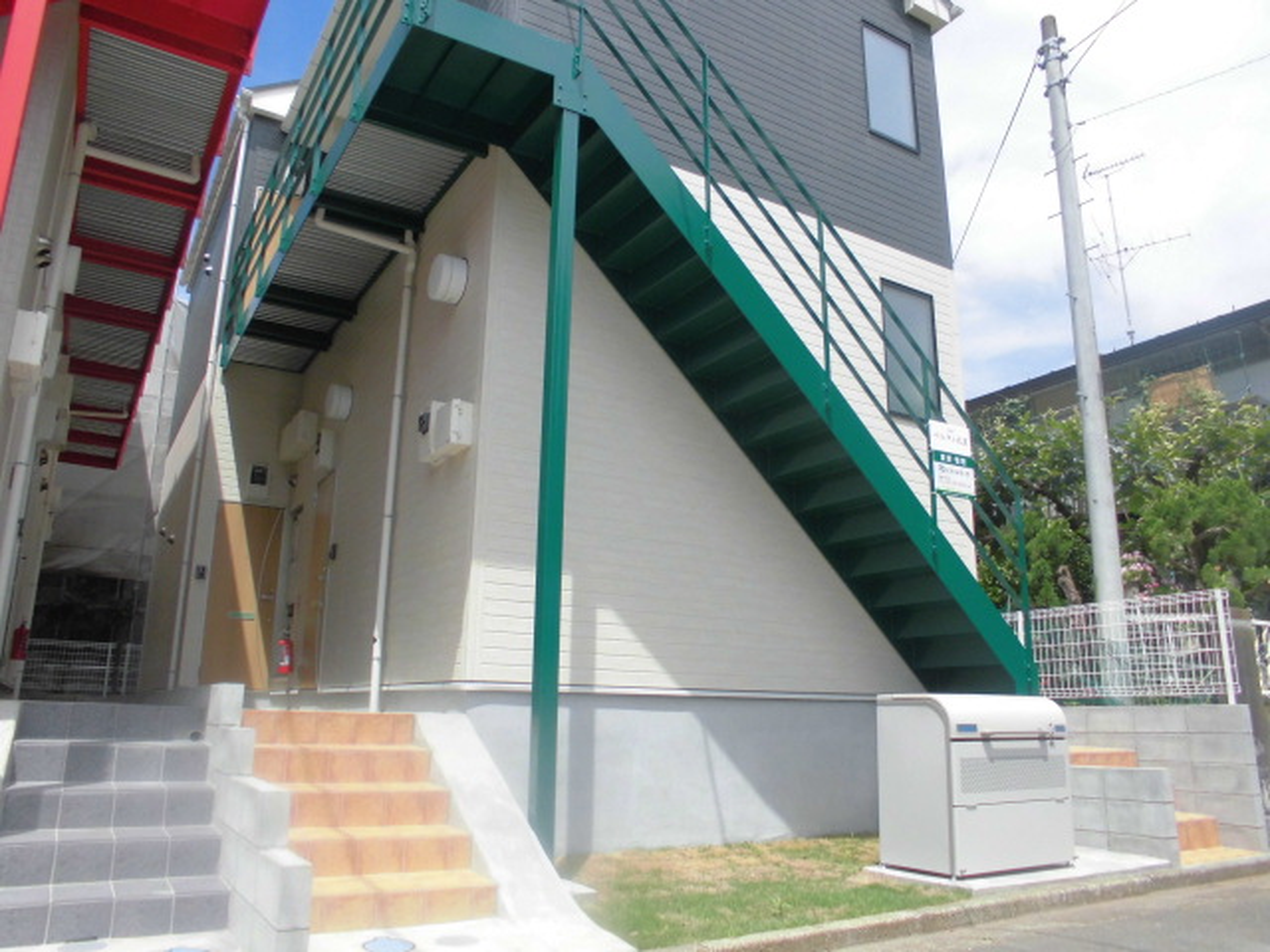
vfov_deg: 53.1
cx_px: 635
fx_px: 954
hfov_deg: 67.3
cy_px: 476
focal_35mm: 26
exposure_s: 1/500
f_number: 3.5
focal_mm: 4.6
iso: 100
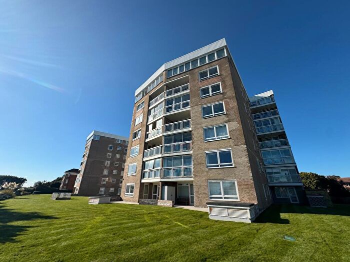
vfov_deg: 85.7
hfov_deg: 102.1
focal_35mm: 14
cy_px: 131
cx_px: 175
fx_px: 142
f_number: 2.2
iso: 50
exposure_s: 1/2208
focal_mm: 2.22
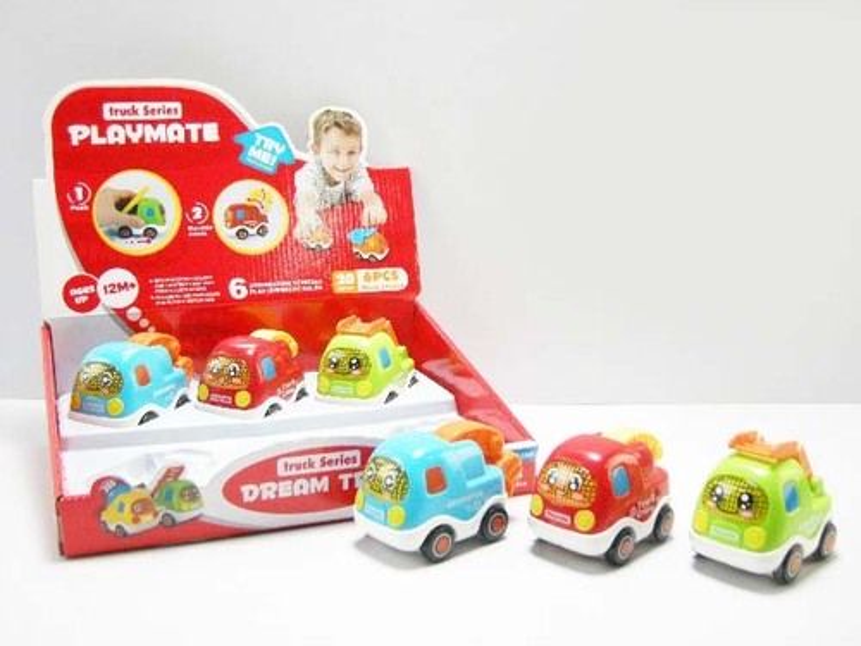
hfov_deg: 46.8
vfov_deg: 36.0
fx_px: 995
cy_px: 323
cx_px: 430
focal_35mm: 40
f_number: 2.9
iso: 269
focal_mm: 8.5
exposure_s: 1/63.4
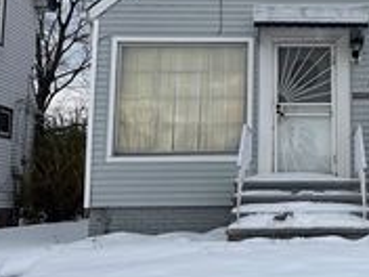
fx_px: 789
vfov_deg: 19.7
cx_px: 329
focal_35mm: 74
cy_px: 62
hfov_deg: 25.5
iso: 32
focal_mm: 4.2
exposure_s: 1/2564
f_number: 1.6
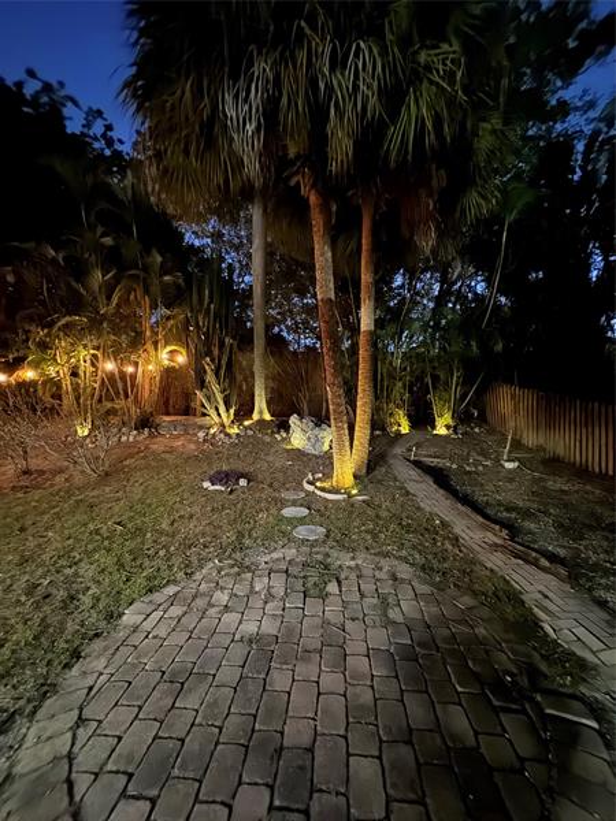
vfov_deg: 102.1
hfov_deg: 85.7
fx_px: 332
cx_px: 308
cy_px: 410
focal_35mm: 14
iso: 2500
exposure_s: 1/4
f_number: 2.2
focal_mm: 2.22
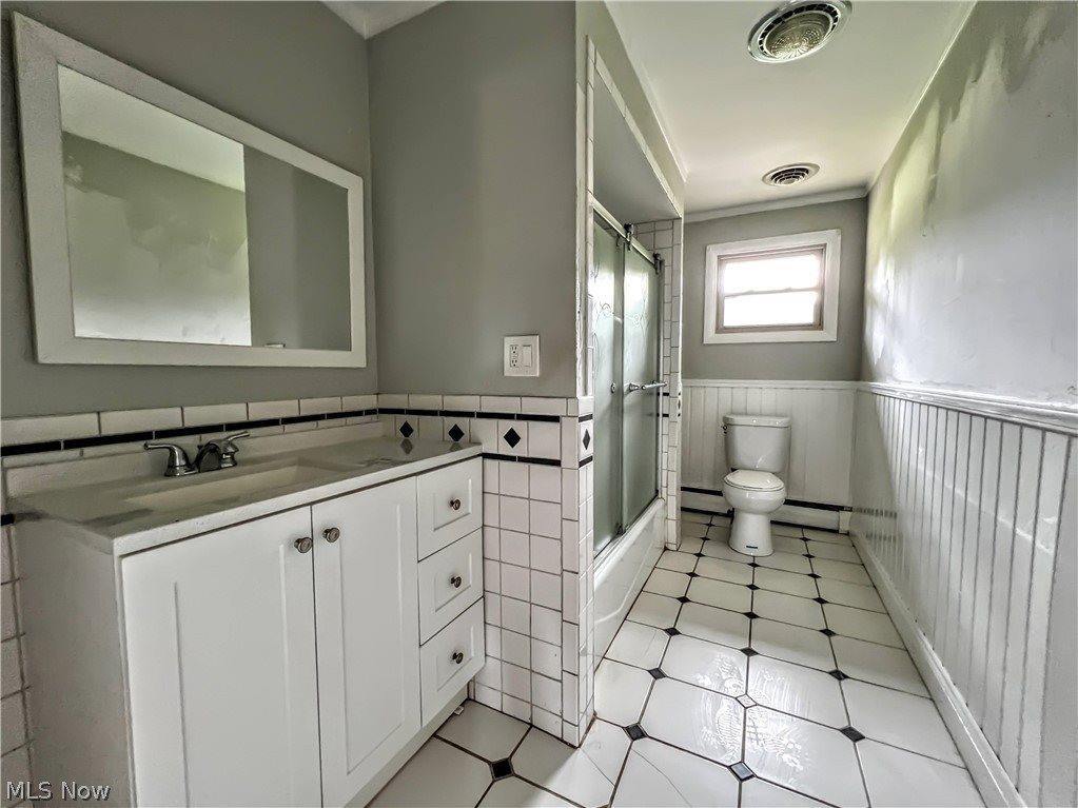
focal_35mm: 13
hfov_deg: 106.2
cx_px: 539
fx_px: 405
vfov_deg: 89.9
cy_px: 404
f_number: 1.8
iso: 400
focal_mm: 1.57
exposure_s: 1/60
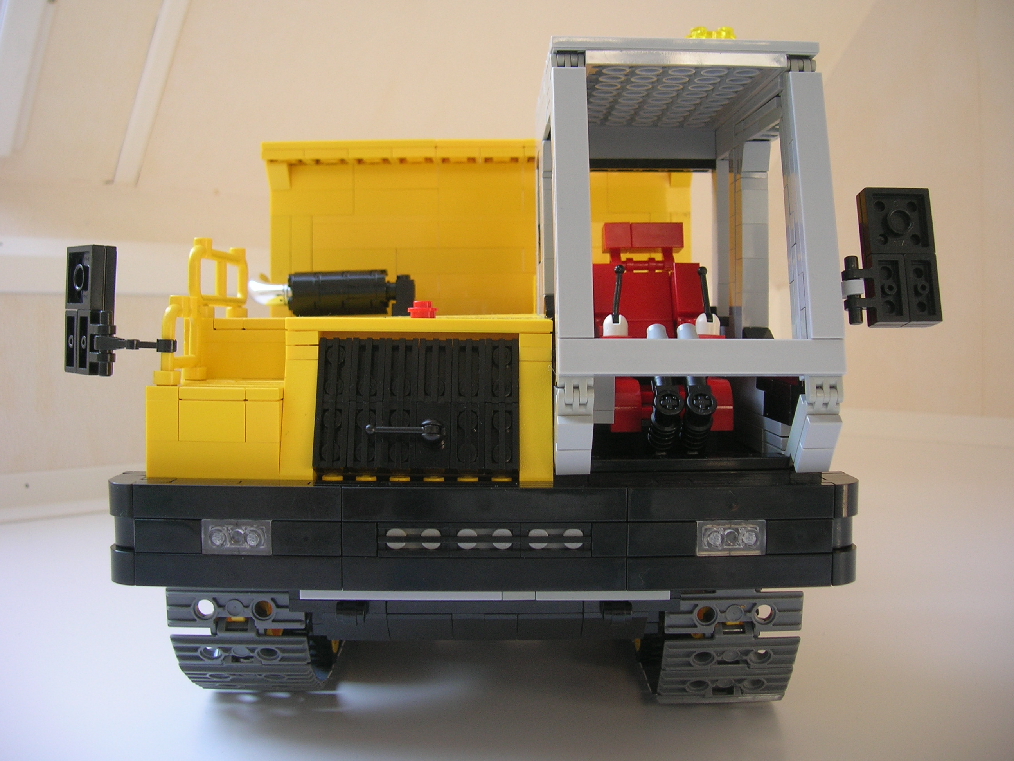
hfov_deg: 54.0
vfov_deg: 41.8
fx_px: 996
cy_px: 380
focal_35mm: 34
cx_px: 507
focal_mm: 5.7
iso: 50
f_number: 2.9
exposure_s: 1/36.3
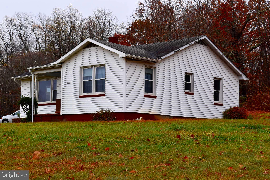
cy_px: 90
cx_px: 135
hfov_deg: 28.1
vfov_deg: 18.9
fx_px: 540
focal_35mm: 72
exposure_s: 1/250
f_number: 8
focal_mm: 48
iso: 280
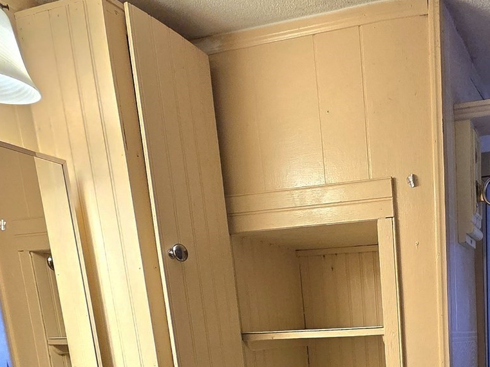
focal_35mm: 35
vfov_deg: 32.9
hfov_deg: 46.5
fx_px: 496
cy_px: 447
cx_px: 457
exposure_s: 1/60.2
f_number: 2.2
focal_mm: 2.2
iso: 400
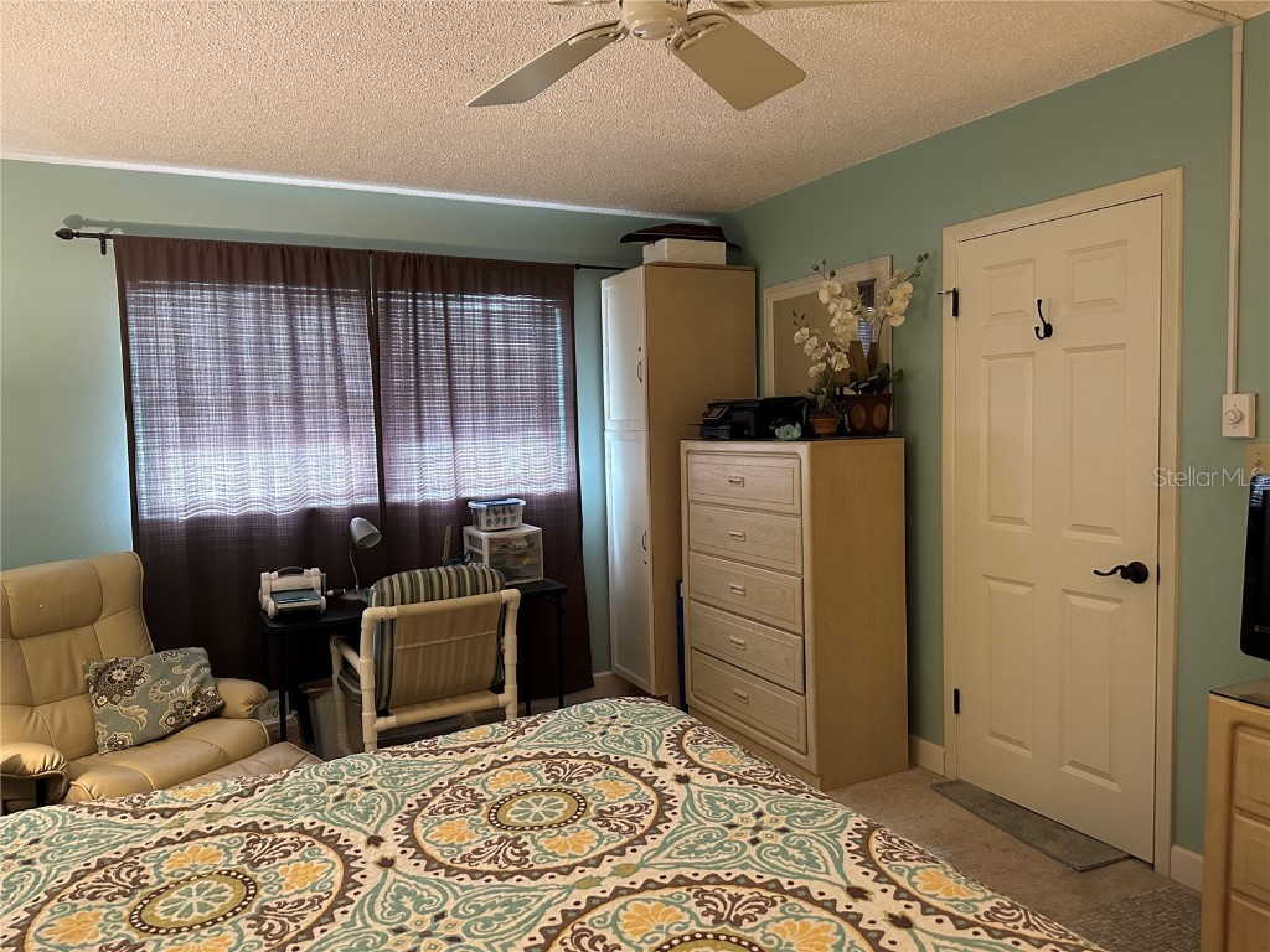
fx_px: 881
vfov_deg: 56.8
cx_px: 635
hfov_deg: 71.6
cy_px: 476
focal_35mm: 24
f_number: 1.78
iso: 500
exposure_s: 1/60
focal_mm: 6.86
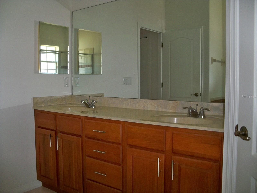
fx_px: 260
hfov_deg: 52.6
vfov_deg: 40.7
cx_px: 128
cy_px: 96
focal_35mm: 35
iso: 200
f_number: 3.5
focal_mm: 6.2
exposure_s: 1/30
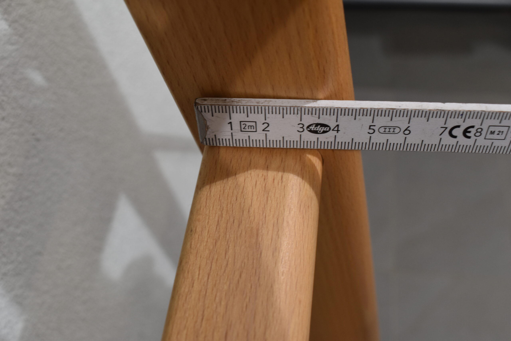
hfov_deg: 49.6
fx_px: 554
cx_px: 256
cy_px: 170
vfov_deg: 34.2
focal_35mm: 39
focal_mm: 26
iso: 400
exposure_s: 1/60
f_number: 7.1
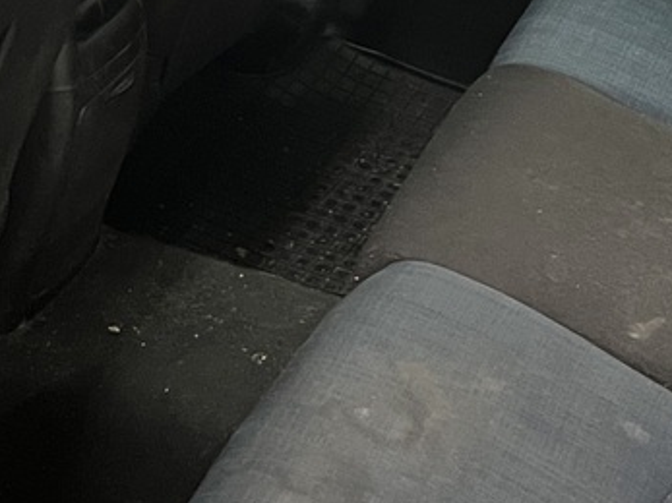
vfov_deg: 13.3
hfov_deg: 18.2
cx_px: 414
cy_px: -101
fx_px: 2096
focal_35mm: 108
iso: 640
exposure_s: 1/25
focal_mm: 5.7
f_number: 1.5
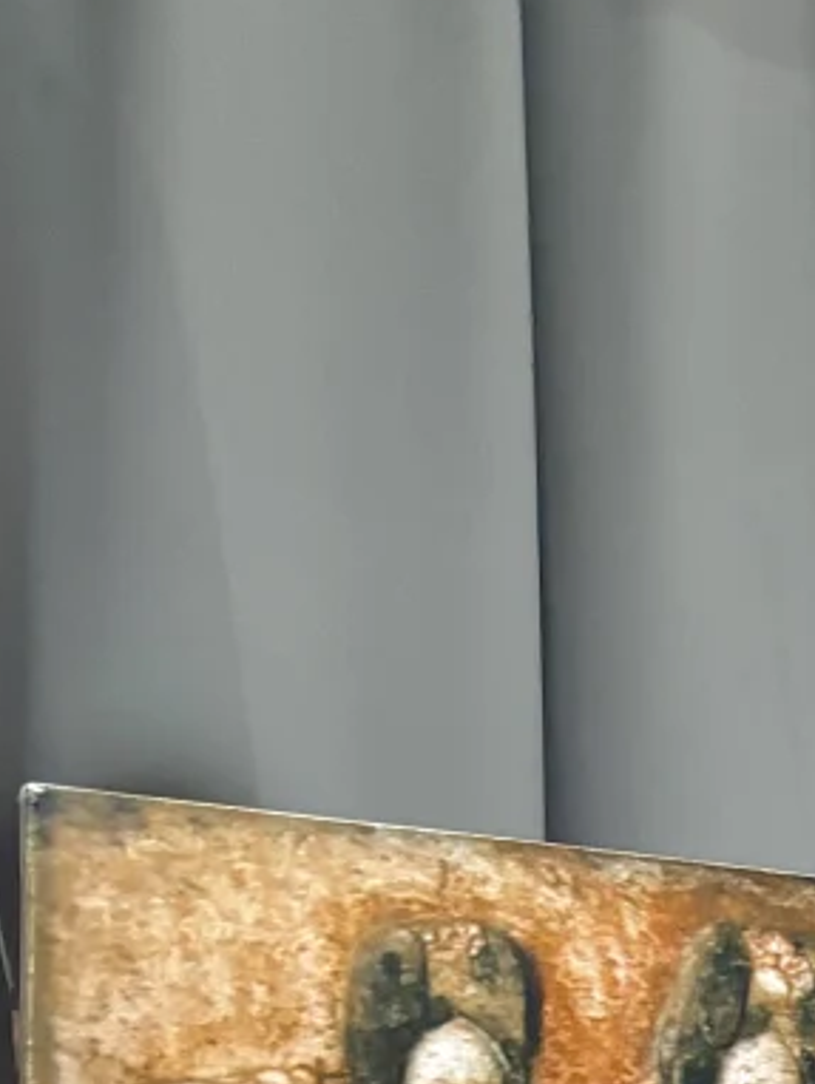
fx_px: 3073
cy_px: 1703
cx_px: 1238
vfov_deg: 17.6
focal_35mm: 98
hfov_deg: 14.1
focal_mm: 5.96
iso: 400
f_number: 1.6
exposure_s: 1/50
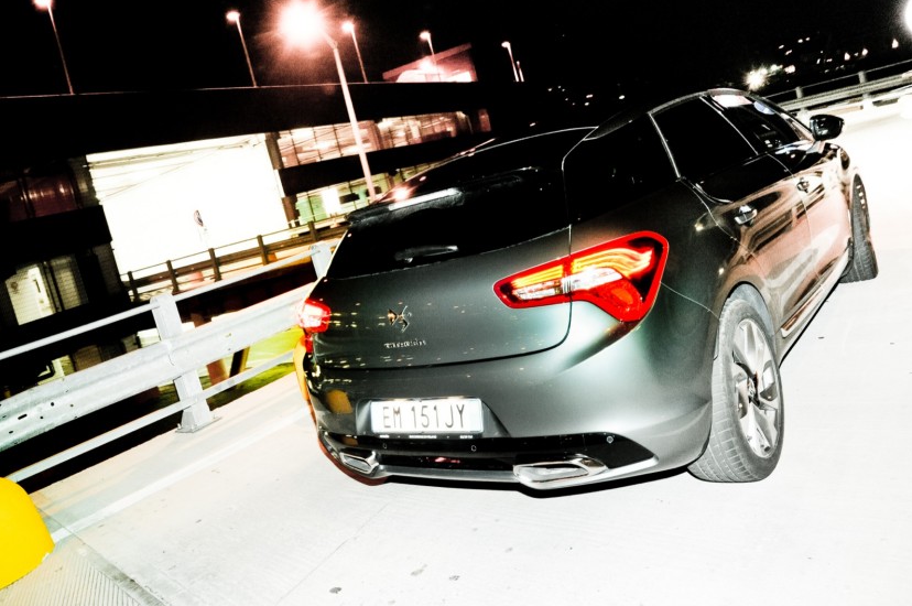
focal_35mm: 29
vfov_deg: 44.7
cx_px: 392
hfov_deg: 63.4
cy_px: 258
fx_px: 734
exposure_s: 1/10
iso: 3200
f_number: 10
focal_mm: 24
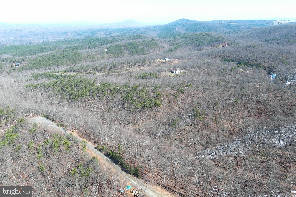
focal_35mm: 29
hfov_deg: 63.7
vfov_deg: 45.0
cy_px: 98
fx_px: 238
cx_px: 148
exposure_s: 1/411
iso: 100
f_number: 2.8
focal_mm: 10.57
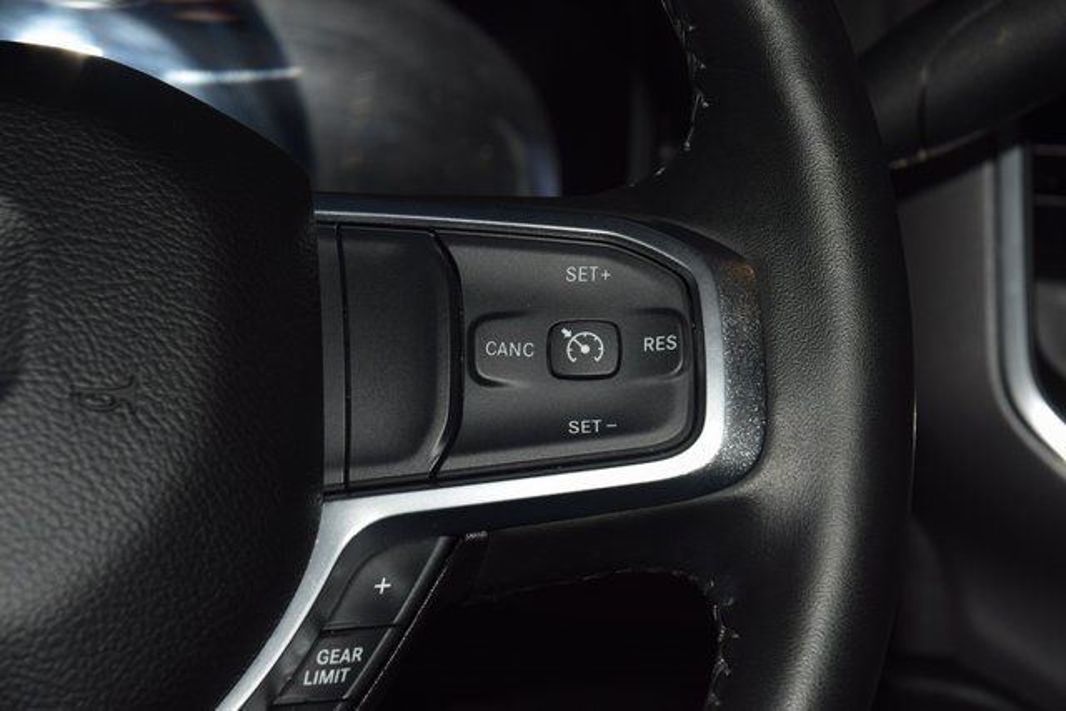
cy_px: 356
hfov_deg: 19.5
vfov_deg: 13.0
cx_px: 533
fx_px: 3110
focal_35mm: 105
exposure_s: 1/125
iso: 100
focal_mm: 70
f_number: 8
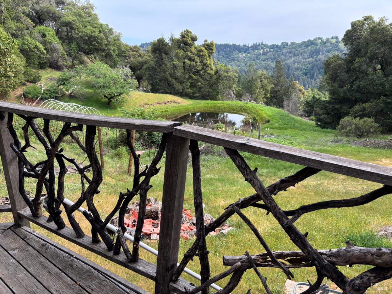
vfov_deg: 53.1
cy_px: 147
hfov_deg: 67.3
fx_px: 294
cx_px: 196
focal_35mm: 26
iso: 50
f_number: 1.6
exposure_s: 1/622
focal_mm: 5.96
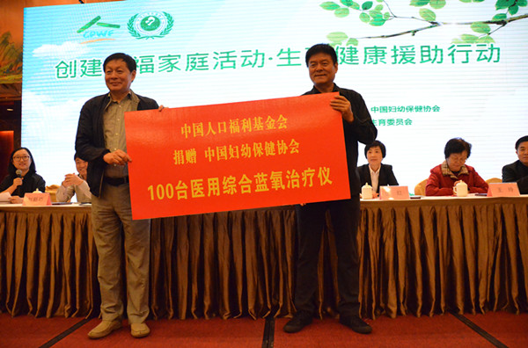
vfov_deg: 47.6
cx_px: 264
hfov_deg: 67.5
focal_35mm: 27
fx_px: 395
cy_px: 174
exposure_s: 1/500
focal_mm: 18
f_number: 3.5
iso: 6400
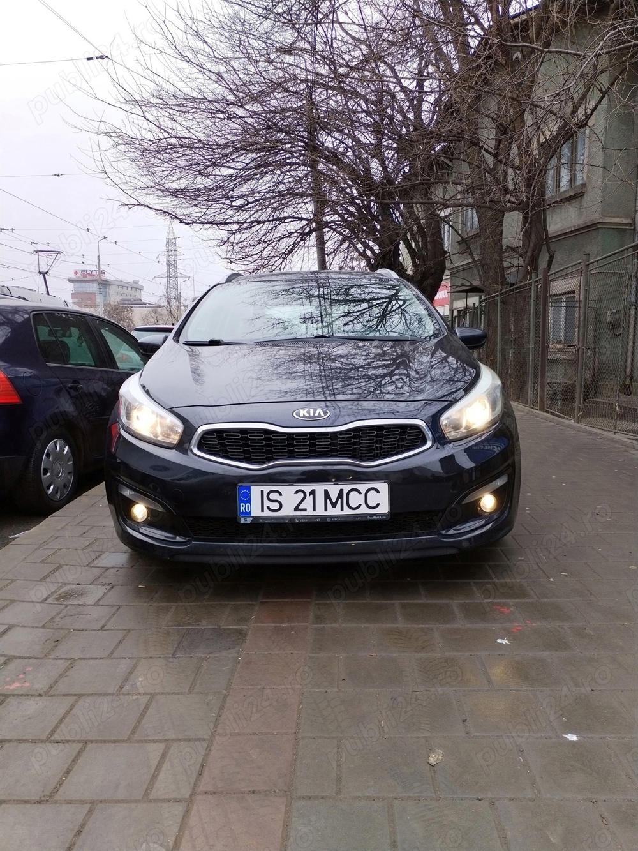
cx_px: 319
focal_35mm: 29
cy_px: 426
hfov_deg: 48.2
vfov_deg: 61.7
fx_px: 713
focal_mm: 4.75
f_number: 1.8
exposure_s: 1/252
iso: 100
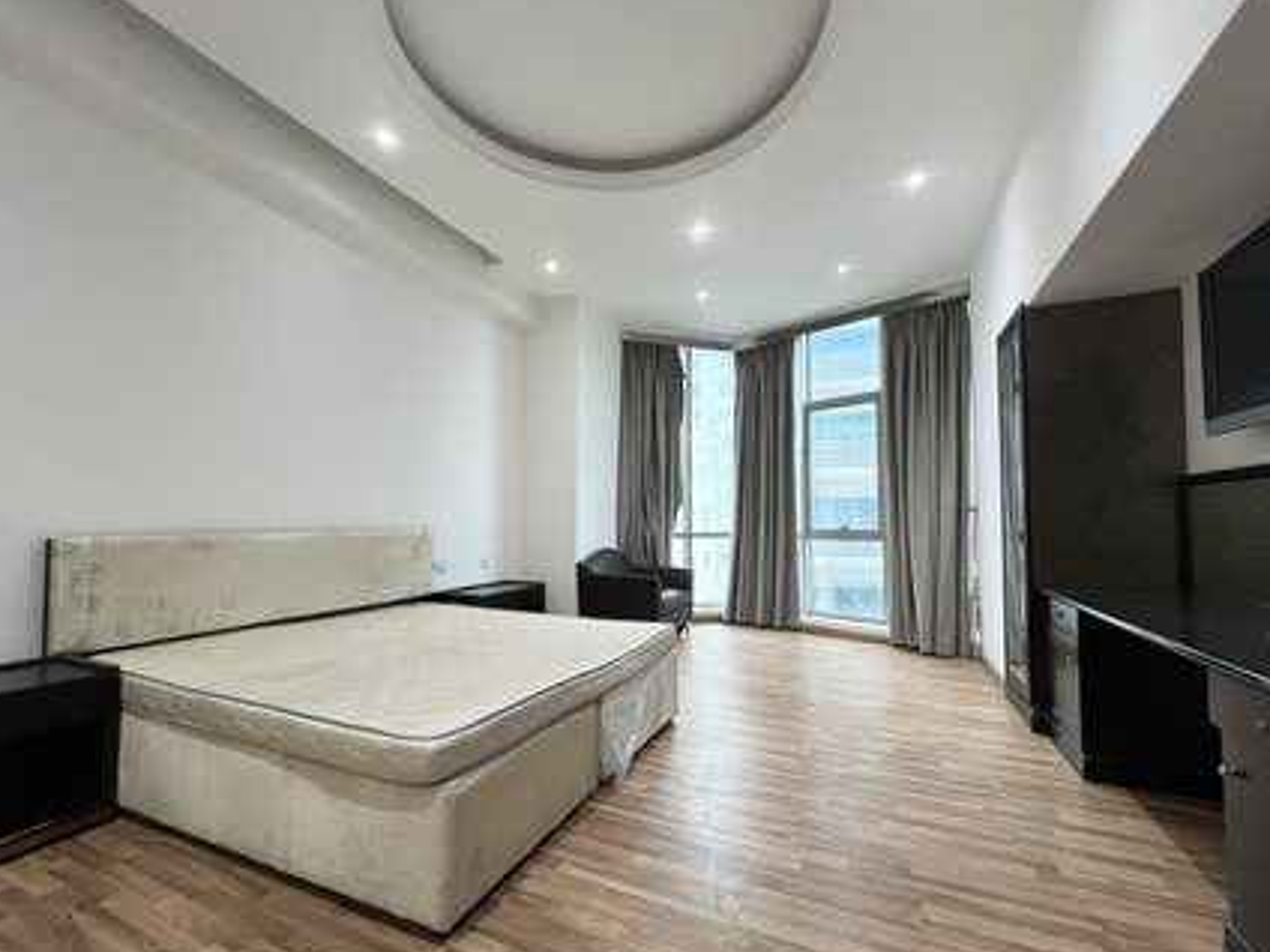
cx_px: 636
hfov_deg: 102.1
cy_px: 498
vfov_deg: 85.6
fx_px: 514
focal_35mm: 14
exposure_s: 1/100
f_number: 1.8
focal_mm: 1.57
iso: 160
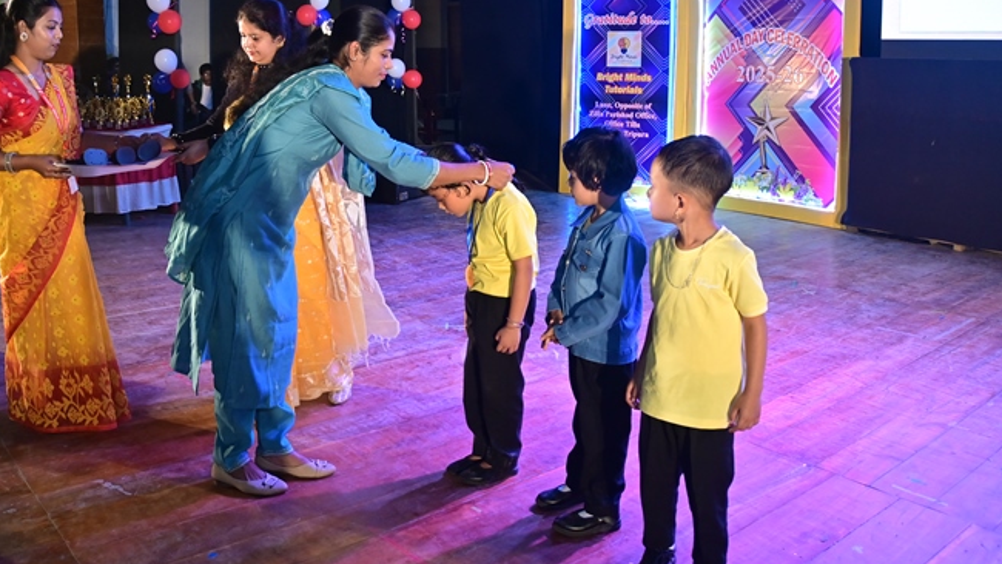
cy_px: 178
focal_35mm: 59
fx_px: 1567
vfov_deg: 20.3
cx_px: 418
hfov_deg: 35.4
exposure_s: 1/160
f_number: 4.8
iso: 640
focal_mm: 30.5
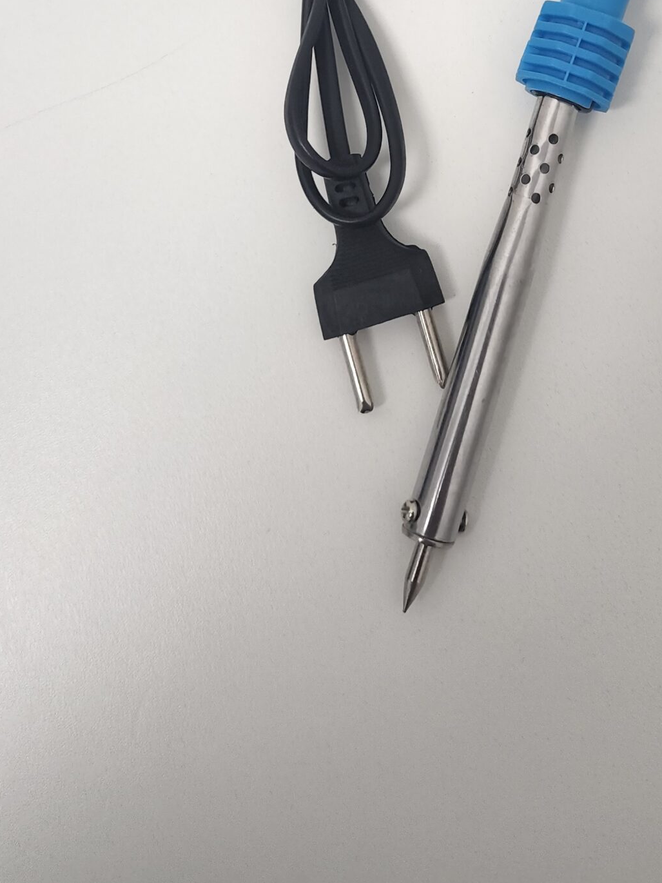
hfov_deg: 33.1
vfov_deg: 40.1
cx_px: 482
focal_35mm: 43
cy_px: 66
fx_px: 1096
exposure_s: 1/180
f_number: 1.8
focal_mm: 6.4
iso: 160
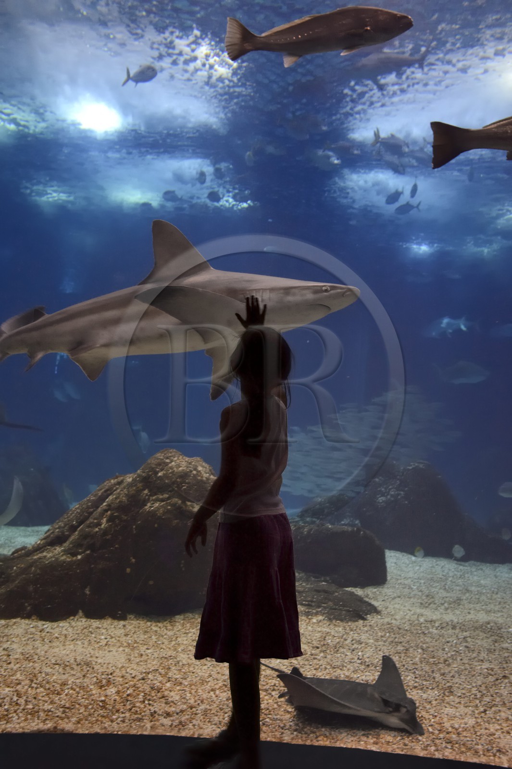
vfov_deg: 53.2
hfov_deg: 36.8
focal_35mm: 36
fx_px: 769
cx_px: 256
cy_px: 384
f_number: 6.3
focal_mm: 36
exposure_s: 1/50
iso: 1600
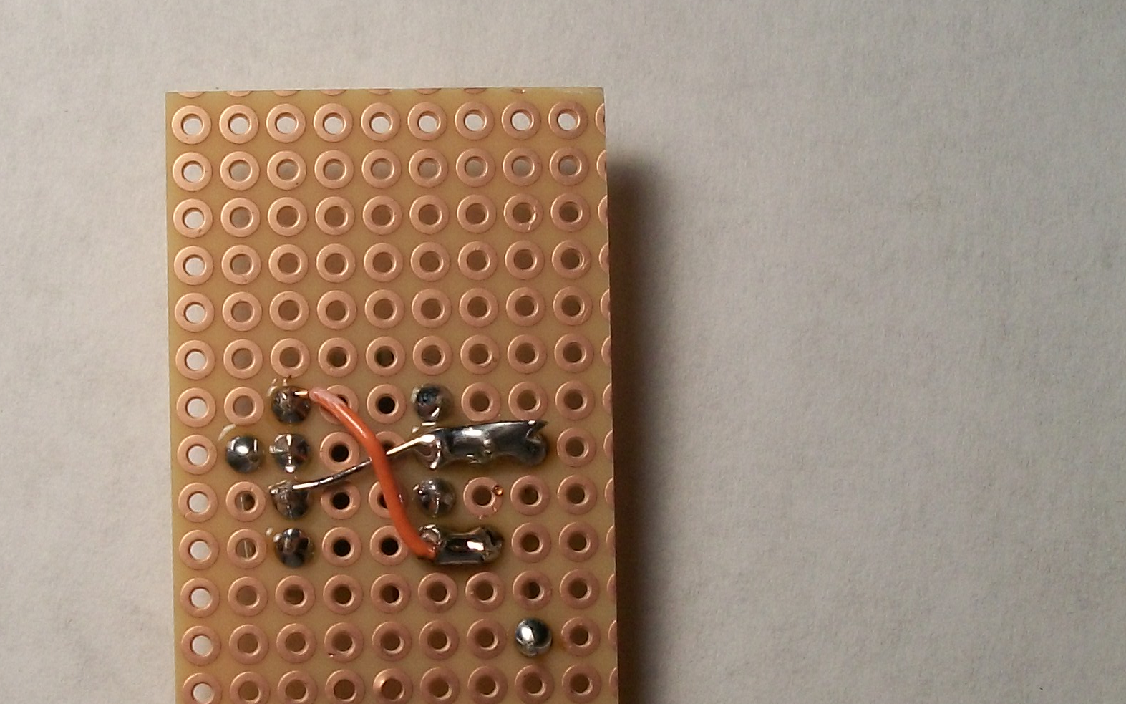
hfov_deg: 26.0
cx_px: 366
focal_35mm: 79
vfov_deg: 16.4
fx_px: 2424
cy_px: 519
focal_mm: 5.7
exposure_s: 1/200
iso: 80
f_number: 2.9
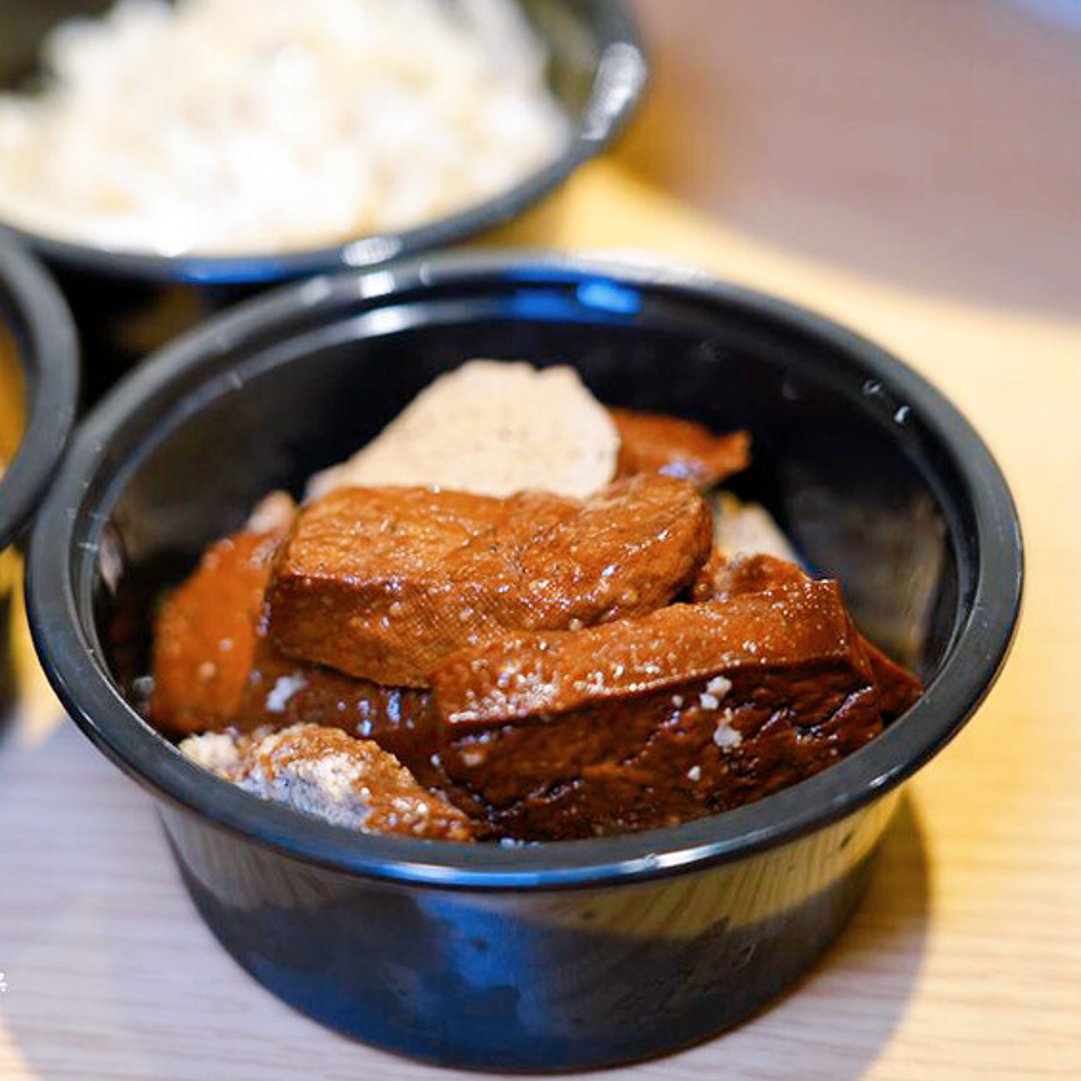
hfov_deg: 21.1
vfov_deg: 21.1
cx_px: 414
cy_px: 540
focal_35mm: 82
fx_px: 2897
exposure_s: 1/80
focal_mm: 64
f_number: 4
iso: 1000
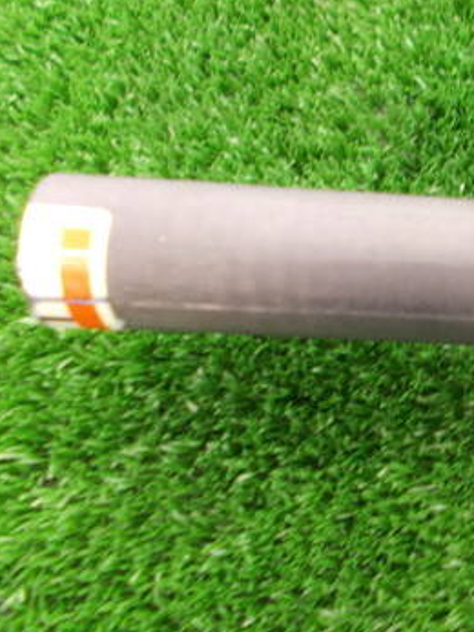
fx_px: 877
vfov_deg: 39.6
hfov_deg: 26.7
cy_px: 279
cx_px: 576
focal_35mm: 48
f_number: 3.2
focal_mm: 4.6
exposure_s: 1/10
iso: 200
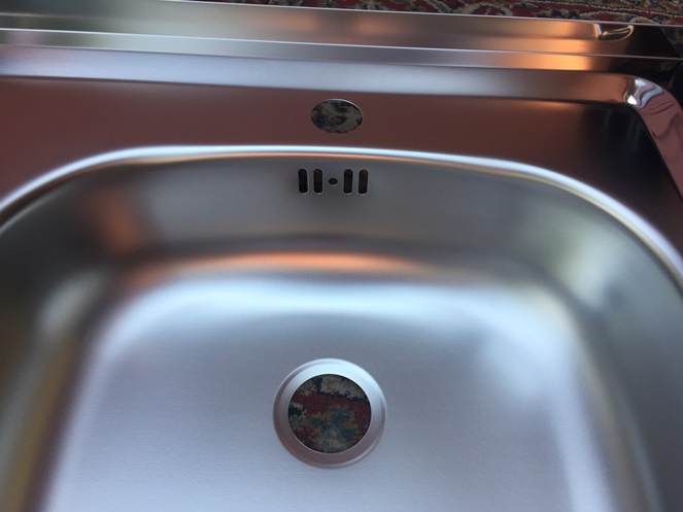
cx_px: 342
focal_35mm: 29
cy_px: 256
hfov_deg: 61.7
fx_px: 572
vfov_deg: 48.2
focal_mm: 4.15
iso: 32
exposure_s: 1/160
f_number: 2.2
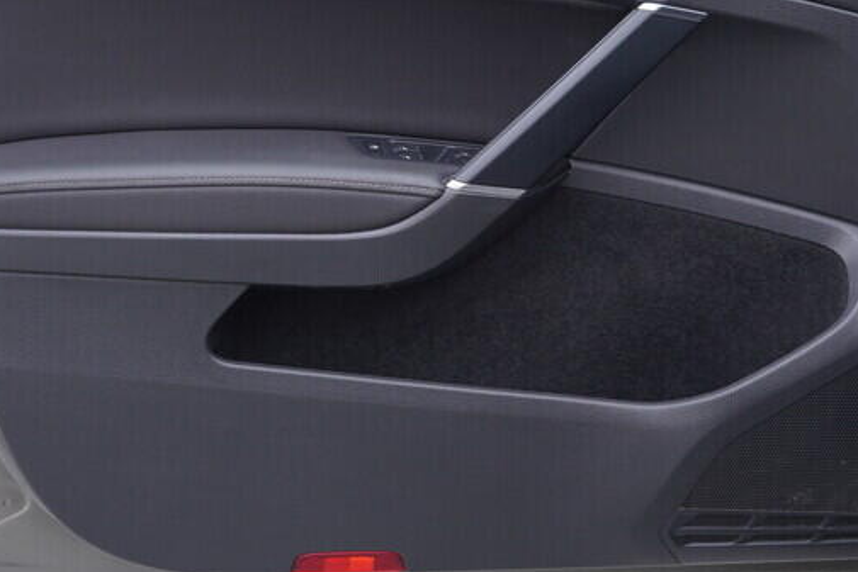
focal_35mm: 73
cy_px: 182
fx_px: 1740
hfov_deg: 27.7
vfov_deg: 18.6
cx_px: 426
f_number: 3.2
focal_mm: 24
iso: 125
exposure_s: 1/40
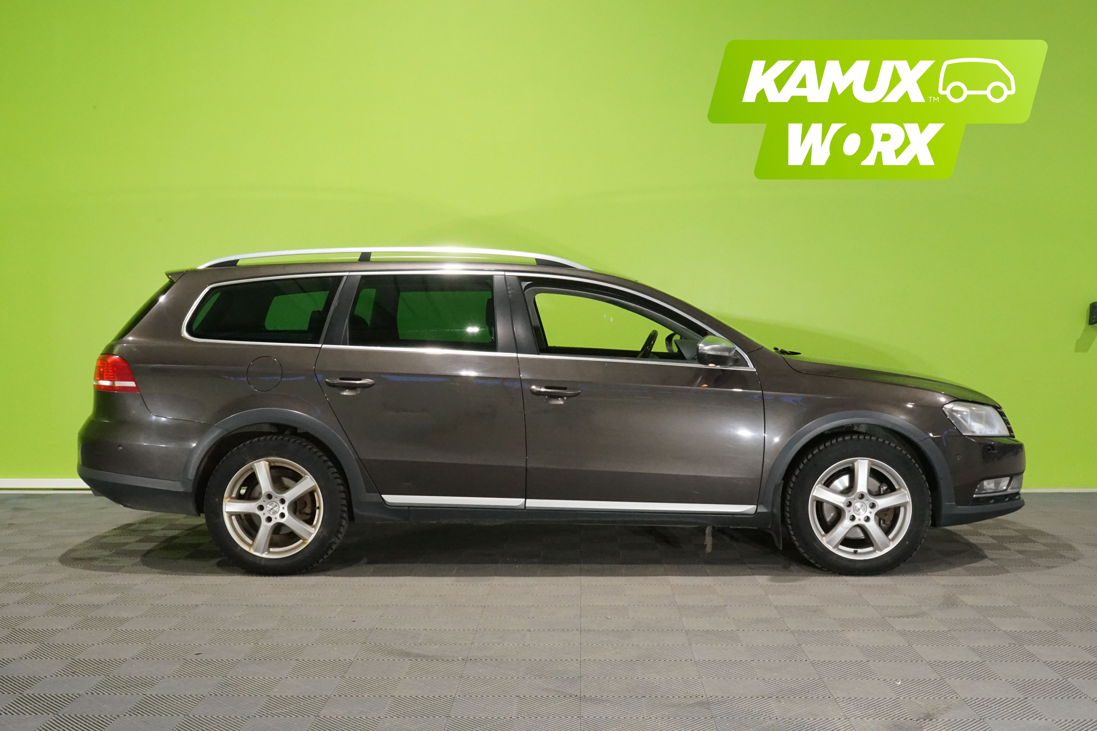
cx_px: 548
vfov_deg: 35.1
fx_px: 1158
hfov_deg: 50.7
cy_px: 366
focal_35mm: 38
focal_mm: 38
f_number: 20
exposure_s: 1/25
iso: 6400
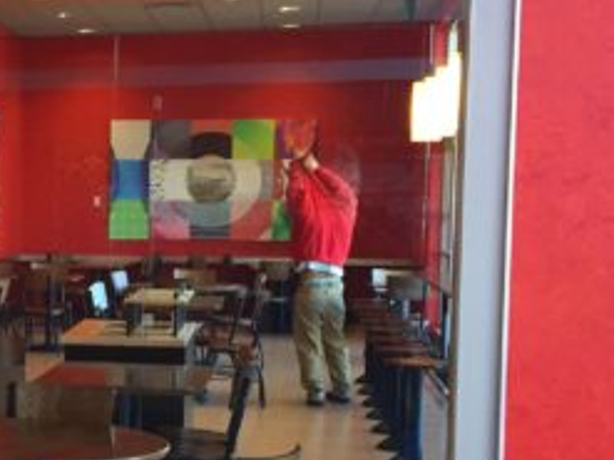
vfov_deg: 16.5
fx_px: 1578
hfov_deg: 20.4
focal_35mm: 89
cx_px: -147
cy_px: 310
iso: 32
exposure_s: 1/30
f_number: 2.2
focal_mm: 4.15
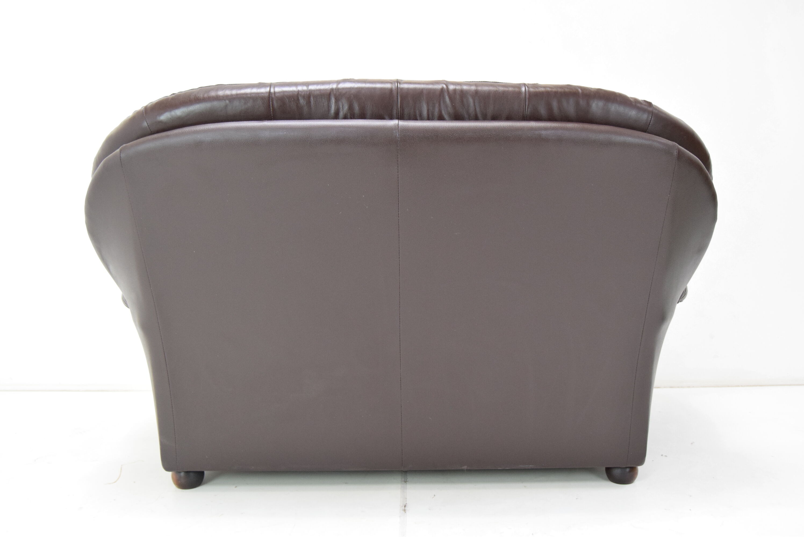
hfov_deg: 57.2
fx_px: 738
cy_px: 268
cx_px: 402
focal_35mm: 33
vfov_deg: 40.0
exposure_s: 1/125
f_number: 5.6
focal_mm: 22
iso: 1600
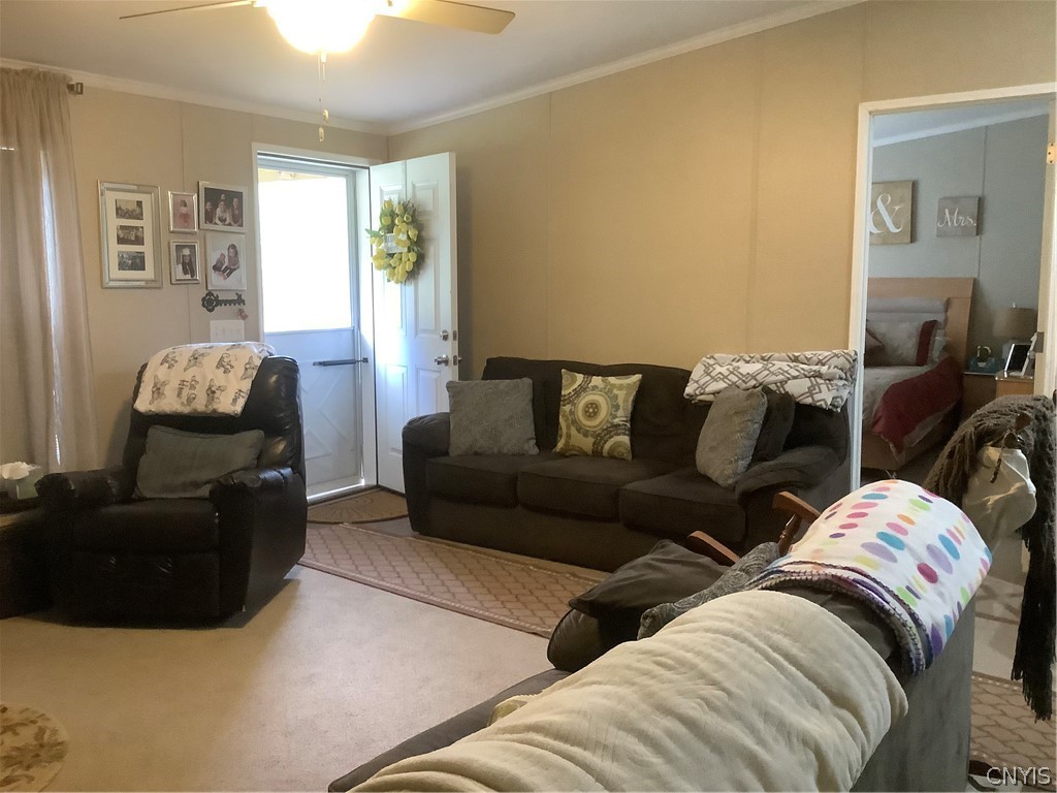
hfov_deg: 58.4
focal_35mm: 31
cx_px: 528
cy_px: 396
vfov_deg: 45.4
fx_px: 947
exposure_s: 1/33
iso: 400
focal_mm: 3.3
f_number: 2.4
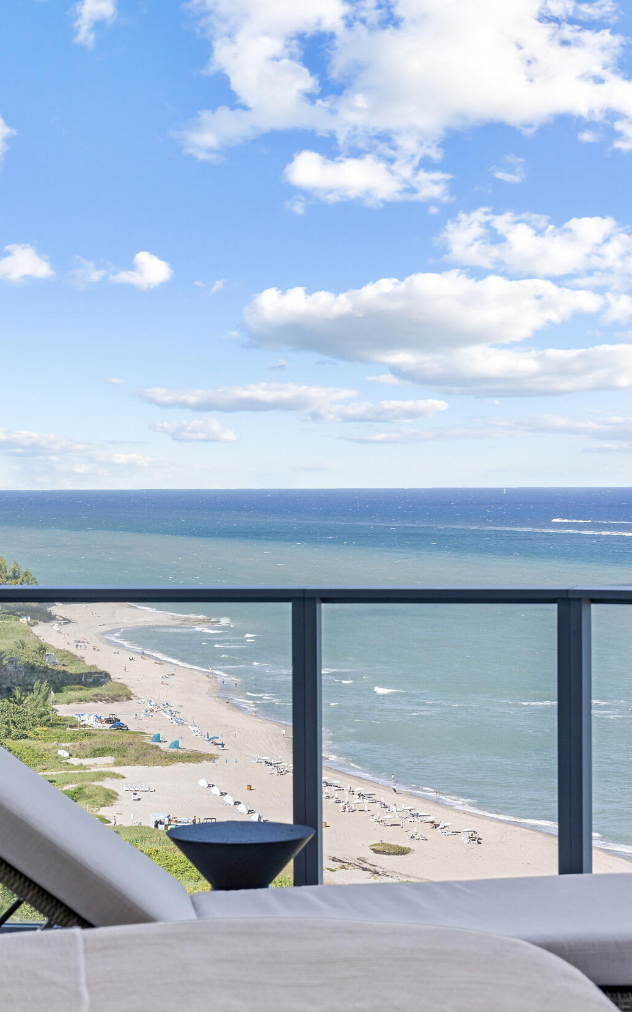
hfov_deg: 16.9
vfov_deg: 26.8
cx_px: 276
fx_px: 2123
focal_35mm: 77
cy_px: 503
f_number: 8
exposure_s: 1/20
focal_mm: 50
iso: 125
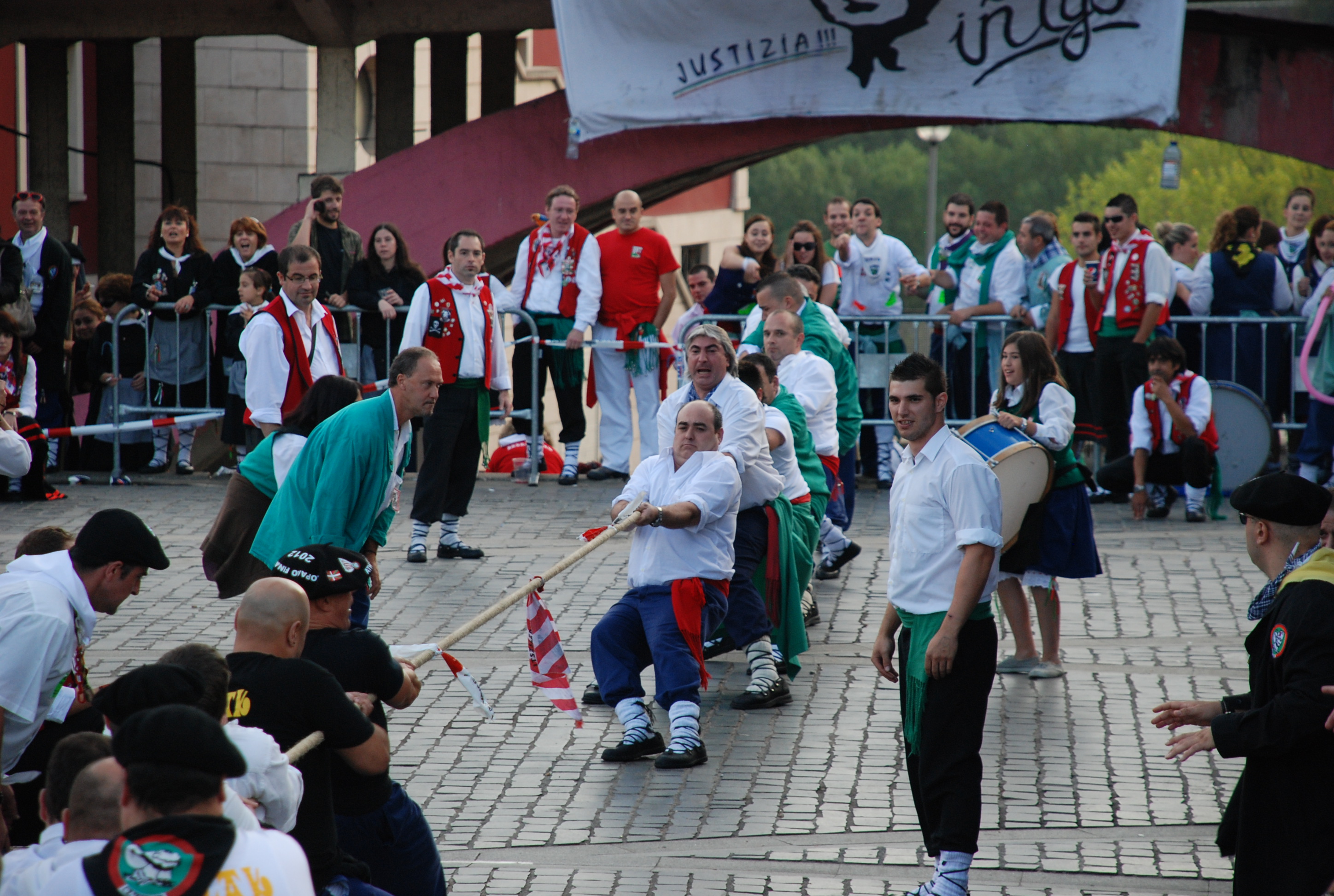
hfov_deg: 10.1
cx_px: 667
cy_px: 448
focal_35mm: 202
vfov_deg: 6.8
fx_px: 7519
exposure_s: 1/100
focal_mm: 135
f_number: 5.6
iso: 400
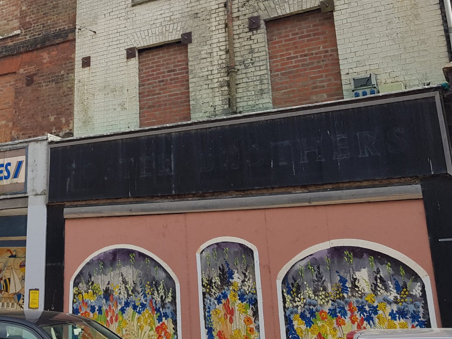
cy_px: 64
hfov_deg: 38.3
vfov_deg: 29.5
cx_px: 98
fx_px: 627
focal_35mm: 48
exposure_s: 1/1556
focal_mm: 4.2
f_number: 1.7
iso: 40
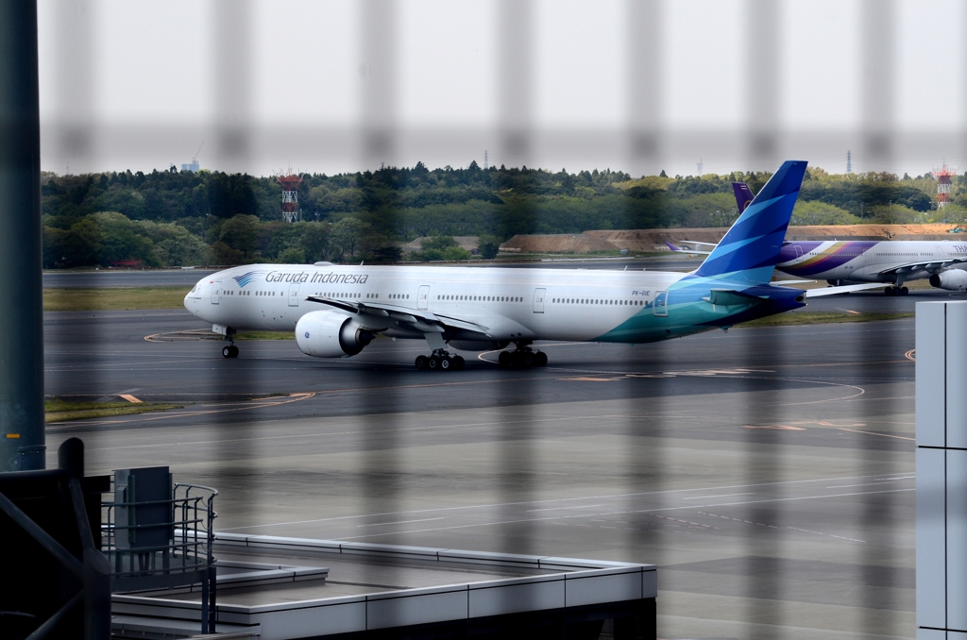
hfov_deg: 13.4
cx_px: 484
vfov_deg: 8.9
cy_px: 320
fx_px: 4101
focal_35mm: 153
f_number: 9
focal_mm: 102
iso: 400
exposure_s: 1/800
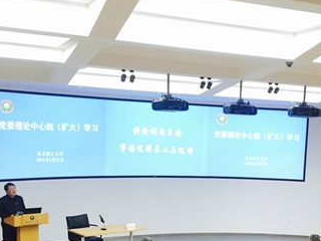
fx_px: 538
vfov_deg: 24.7
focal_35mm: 58
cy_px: 204
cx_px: 245
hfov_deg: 32.5
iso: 160
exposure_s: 1/33
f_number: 2.2
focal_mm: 4.15
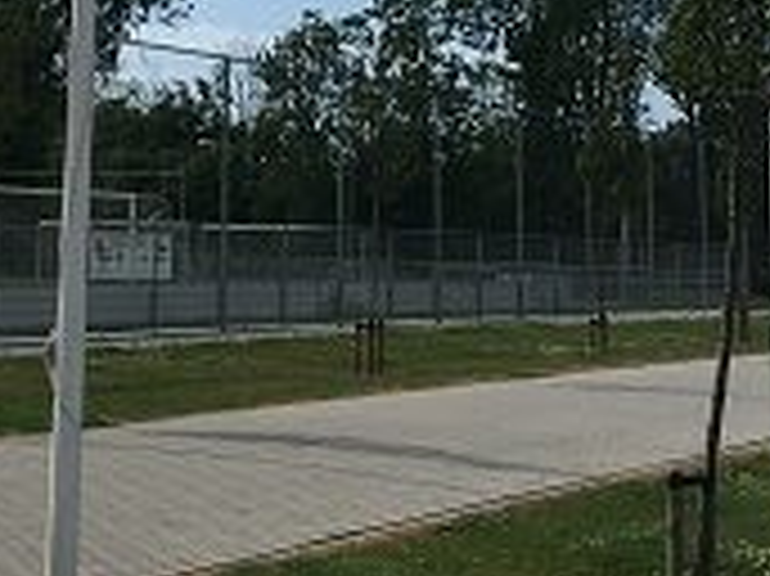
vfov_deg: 13.7
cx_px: 167
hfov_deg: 19.1
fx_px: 2267
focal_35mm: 102
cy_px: -248
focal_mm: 4.15
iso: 25
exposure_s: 1/3344
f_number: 2.2
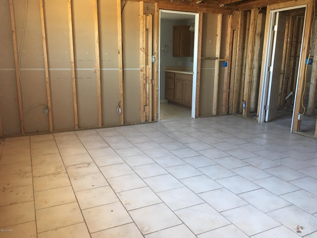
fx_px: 266
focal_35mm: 29
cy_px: 119
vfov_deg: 48.2
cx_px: 158
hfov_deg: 61.7
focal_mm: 4.15
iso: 80
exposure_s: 1/15
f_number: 2.2
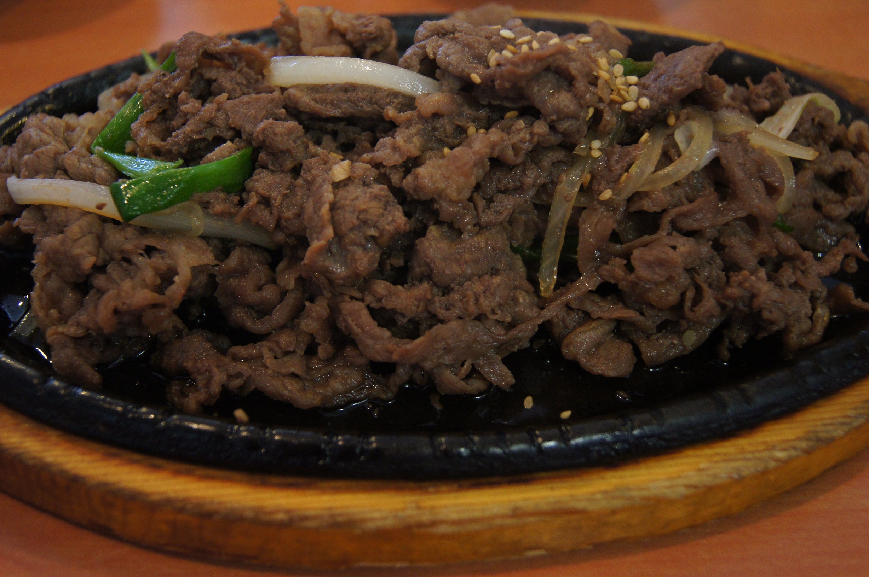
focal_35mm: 45
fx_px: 1085
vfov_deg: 29.8
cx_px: 434
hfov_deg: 43.6
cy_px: 288
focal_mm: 30
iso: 1600
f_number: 4.5
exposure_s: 1/20
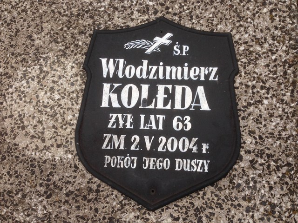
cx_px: 149
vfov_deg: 42.9
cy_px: 112
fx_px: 284
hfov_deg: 55.4
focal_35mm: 33
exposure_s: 1/547
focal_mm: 4.12
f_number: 2.4
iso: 50
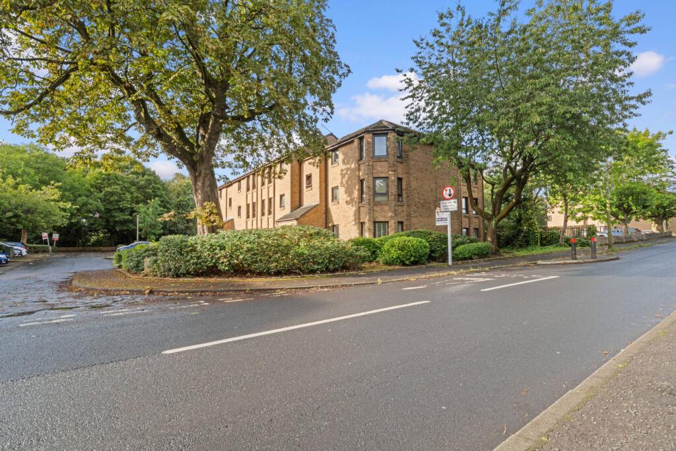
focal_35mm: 17
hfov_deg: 93.3
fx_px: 319
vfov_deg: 70.5
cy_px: 226
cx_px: 338
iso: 800
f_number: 22
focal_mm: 17
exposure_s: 1/8
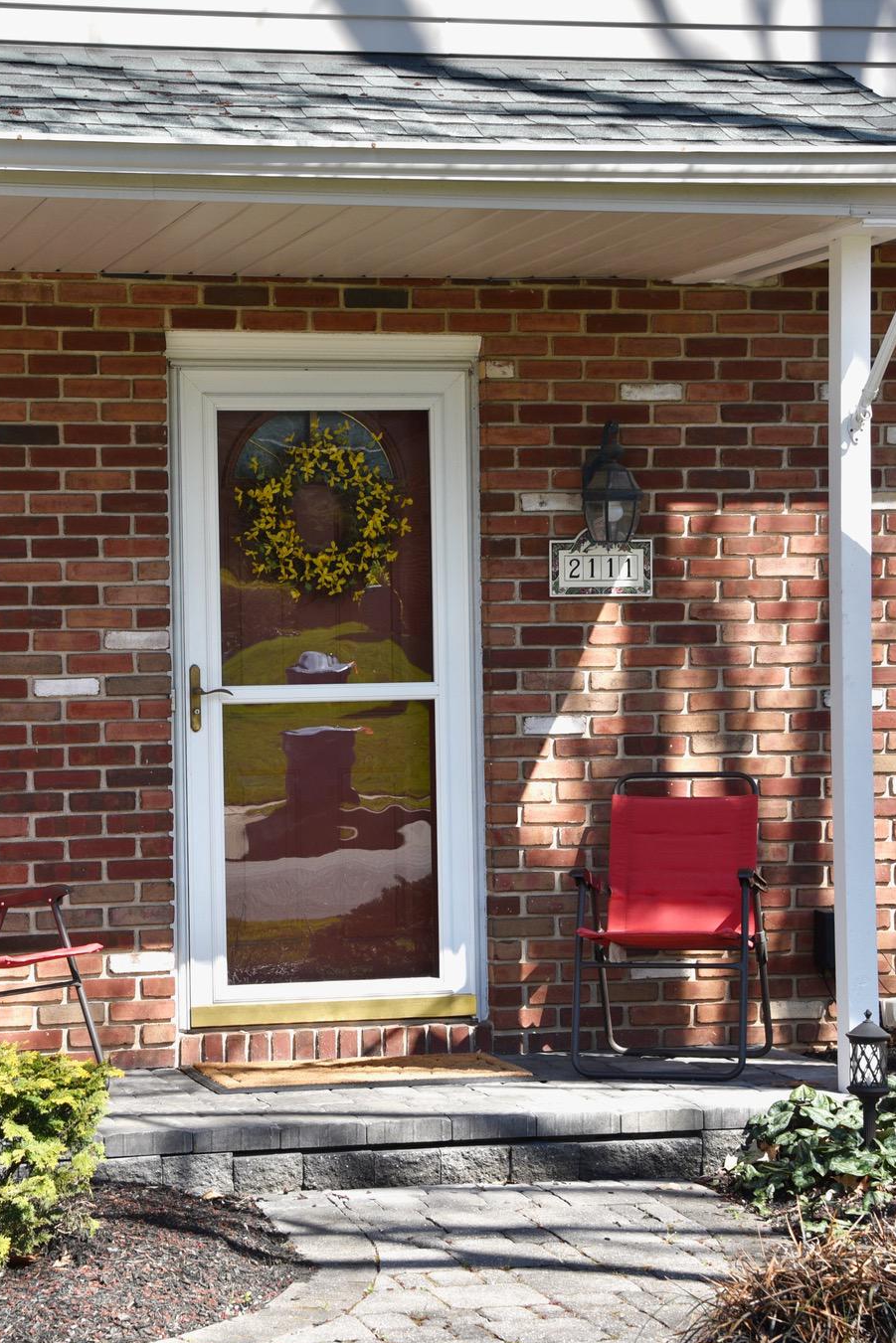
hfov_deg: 14.5
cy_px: 678
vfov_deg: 21.7
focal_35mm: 94
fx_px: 3508
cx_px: 309
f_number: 8
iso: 200
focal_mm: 62
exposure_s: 1/250
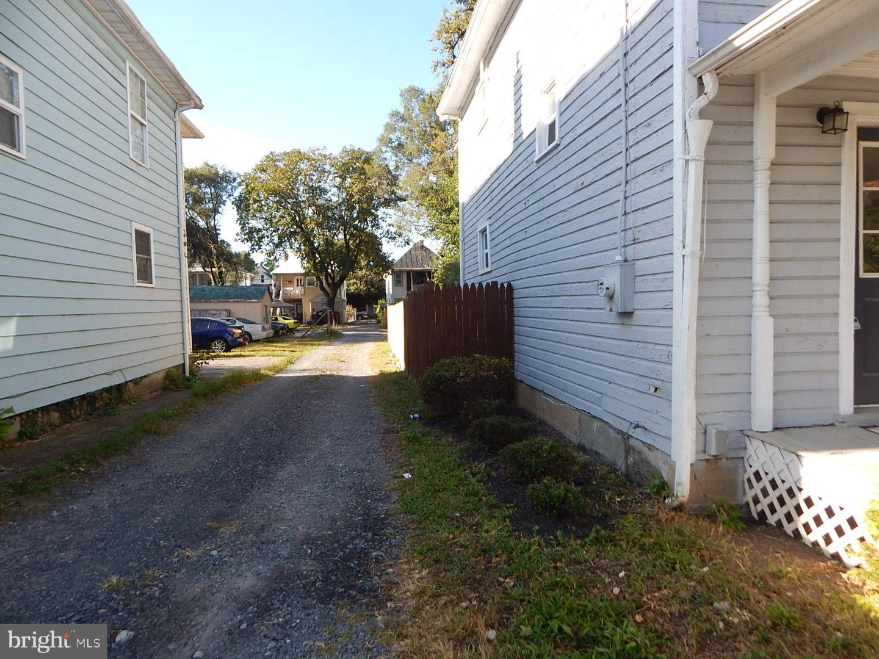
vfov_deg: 61.1
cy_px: 330
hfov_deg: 76.4
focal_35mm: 22
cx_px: 440
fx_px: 559
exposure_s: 1/400
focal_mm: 4
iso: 125
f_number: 3
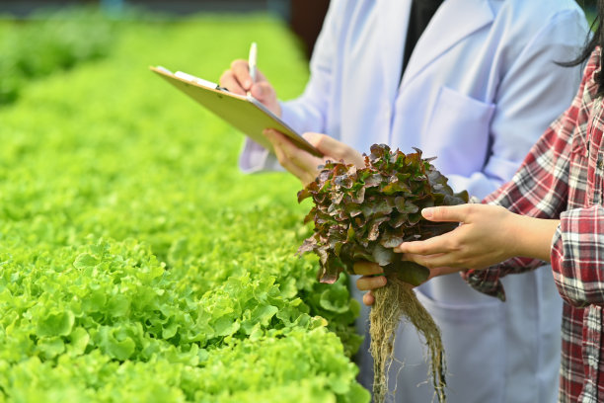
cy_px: 202
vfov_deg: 13.0
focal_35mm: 105
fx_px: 1762
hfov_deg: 19.5
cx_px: 302
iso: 400
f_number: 2.8
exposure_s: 1/2500
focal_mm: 105
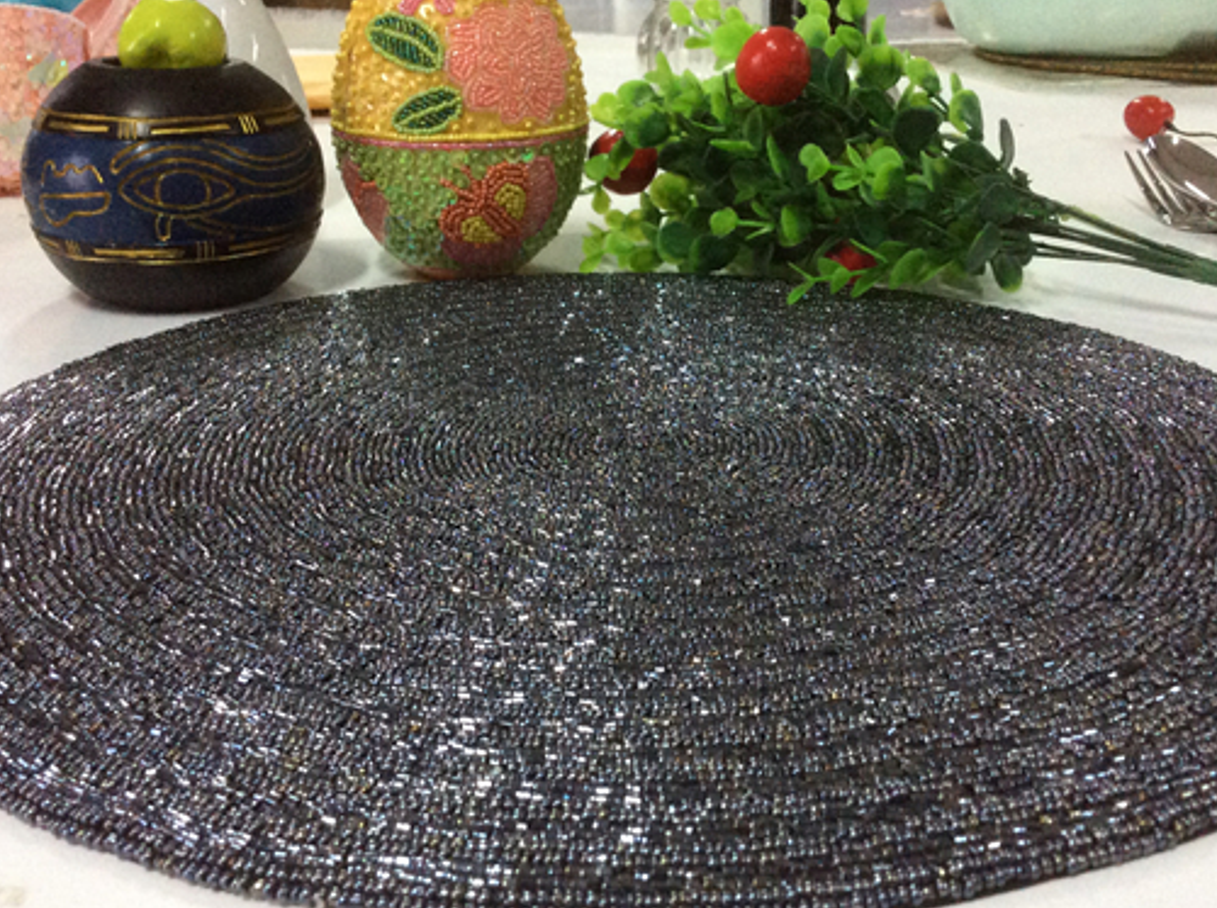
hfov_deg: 45.9
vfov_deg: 34.9
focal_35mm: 41
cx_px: 616
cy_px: 365
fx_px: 1439
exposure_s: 1/25
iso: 200
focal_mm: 3.3
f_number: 2.4
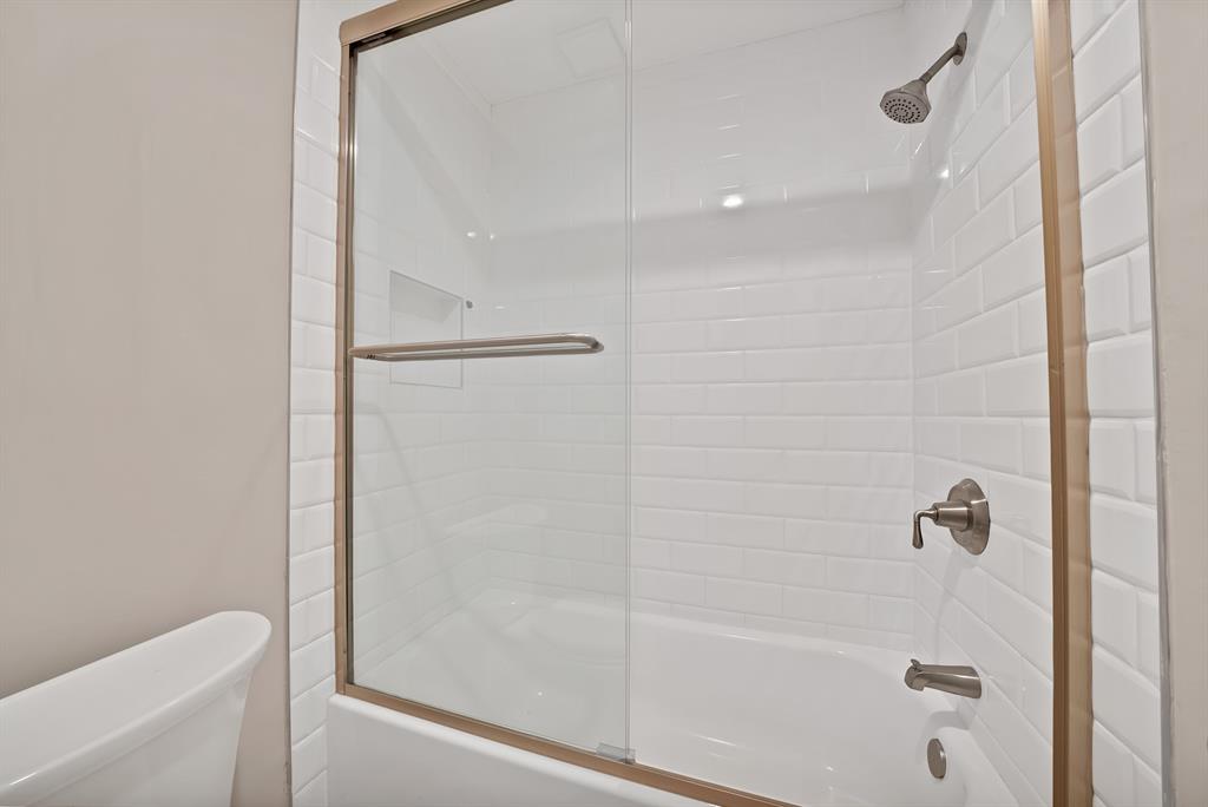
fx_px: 403
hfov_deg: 112.6
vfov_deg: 90.1
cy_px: 404
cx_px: 604
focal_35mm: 12
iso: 640
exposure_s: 1/2.5
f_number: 9
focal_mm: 12
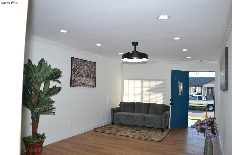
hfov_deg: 67.4
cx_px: 116
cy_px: 78
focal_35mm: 27
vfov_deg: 47.9
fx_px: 174
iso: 200
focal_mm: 18
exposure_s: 1/125
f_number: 5.6
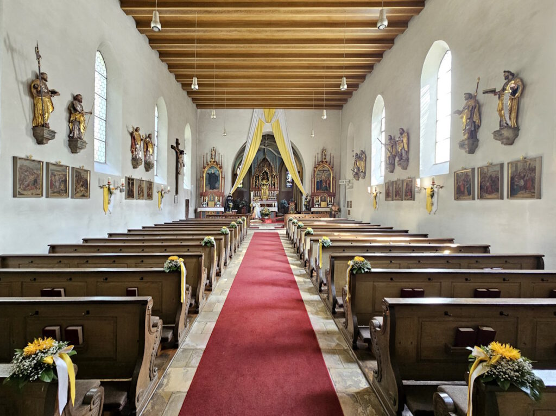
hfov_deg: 106.2
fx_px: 209
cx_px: 278
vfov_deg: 89.8
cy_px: 208
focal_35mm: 13
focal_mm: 2.2
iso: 320
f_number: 2.2
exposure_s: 1/33.3
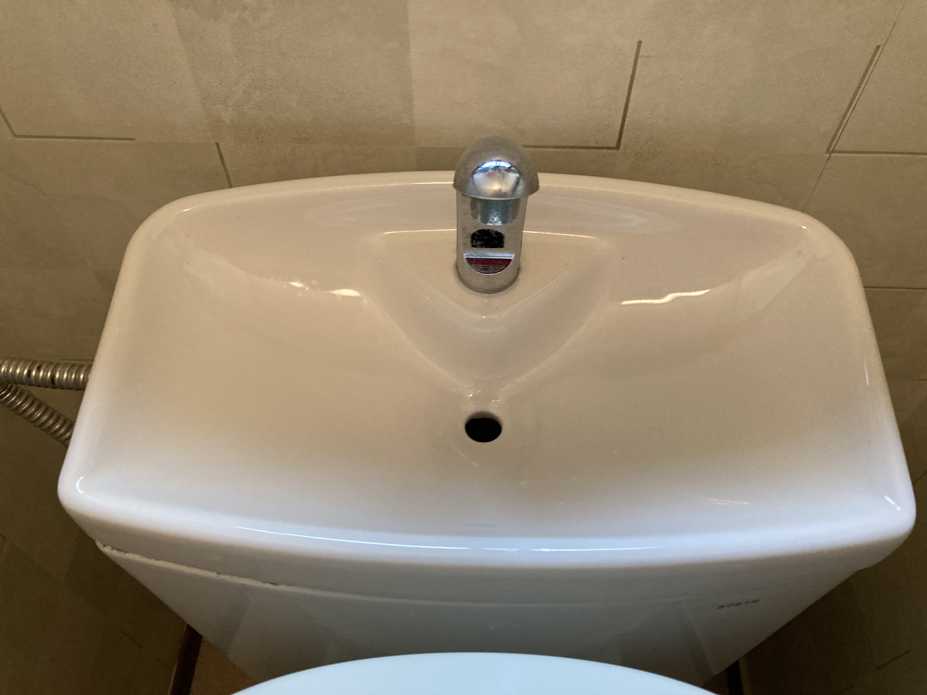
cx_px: 464
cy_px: 348
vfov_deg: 49.7
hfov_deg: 63.4
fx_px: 750
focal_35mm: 28
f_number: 1.8
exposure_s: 1/40
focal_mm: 3.99
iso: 250
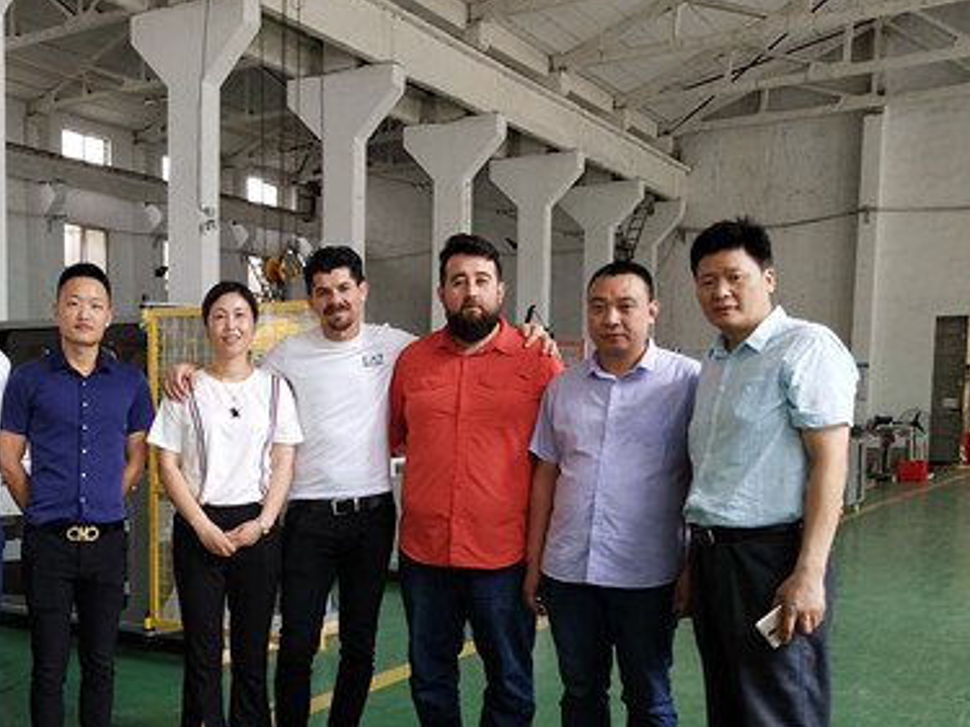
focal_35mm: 48
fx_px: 1345
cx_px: 235
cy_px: 510
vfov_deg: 29.9
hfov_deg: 38.6
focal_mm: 3.95
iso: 159
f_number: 1.8
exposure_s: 1/50
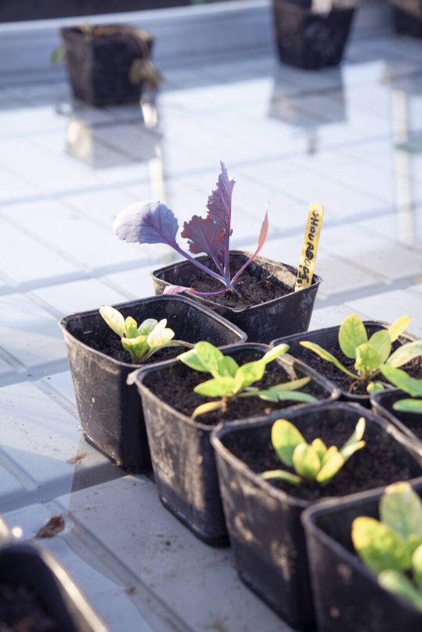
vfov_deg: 26.6
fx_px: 1336
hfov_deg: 18.0
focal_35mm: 76
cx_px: 211
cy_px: 316
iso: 200
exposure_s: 1/150
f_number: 4
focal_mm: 50.5
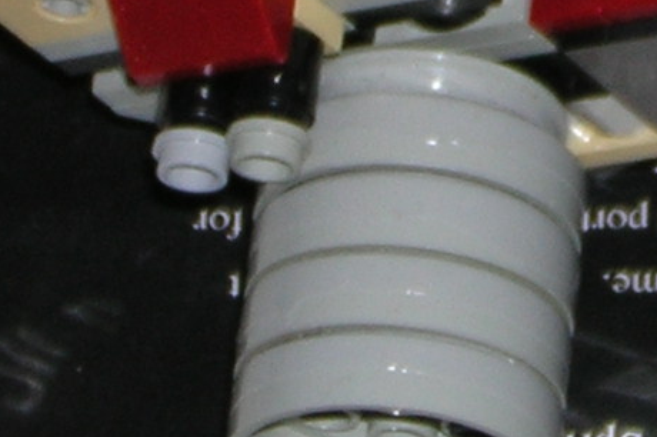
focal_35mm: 391
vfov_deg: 3.5
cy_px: 31
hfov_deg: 5.2
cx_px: 900
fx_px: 7130
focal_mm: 14.1
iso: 50
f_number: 4.7
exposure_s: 1/60.1
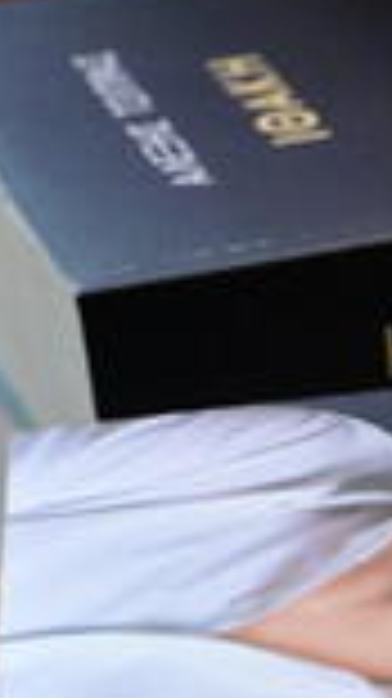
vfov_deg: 9.7
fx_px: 4090
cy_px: 489
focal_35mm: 221
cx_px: 1203
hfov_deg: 5.2
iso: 8000
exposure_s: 1/320
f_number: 5.6
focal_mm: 41
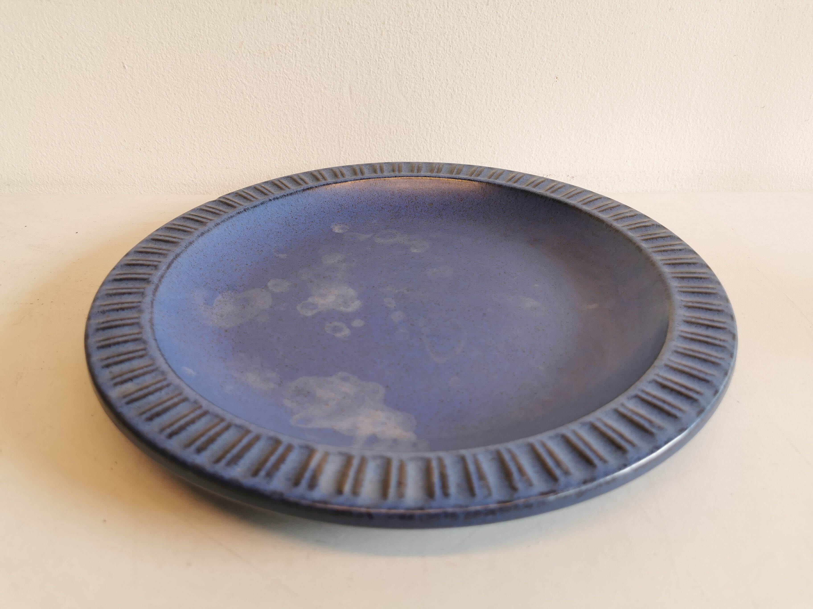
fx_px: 634
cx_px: 406
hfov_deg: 65.3
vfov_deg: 51.4
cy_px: 304
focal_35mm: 27
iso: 50
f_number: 1.6
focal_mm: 5.56
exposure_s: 1/120
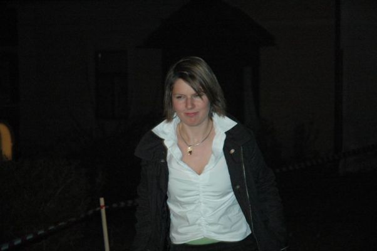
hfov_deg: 19.5
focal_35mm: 105
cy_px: 126
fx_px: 1098
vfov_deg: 13.0
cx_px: 188
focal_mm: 70
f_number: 5
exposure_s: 1/60
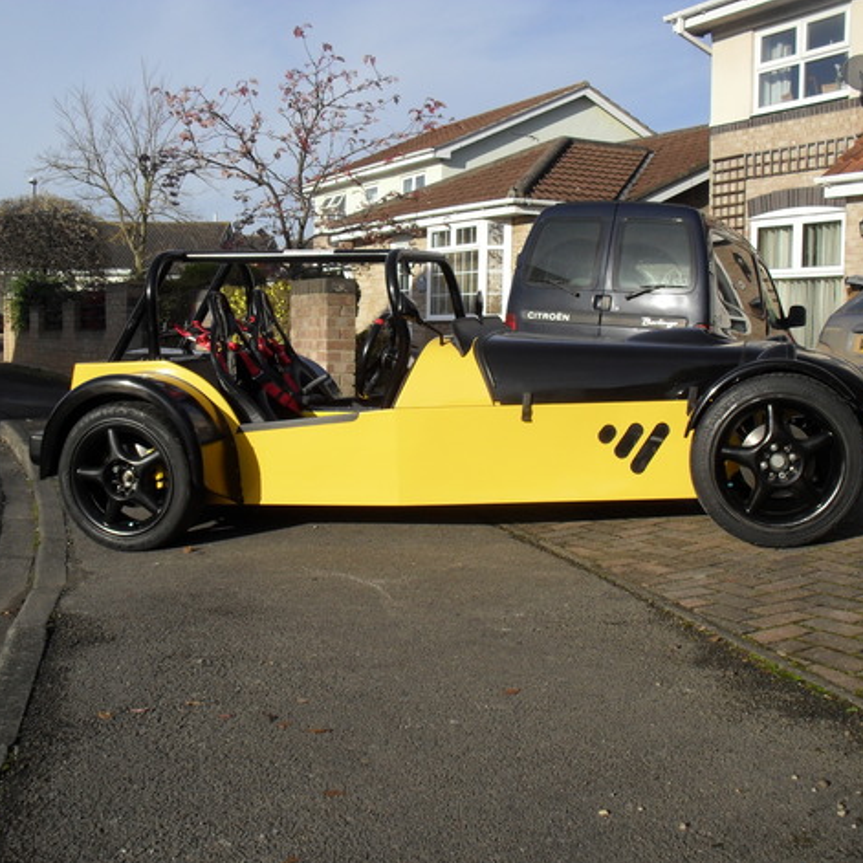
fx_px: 1185
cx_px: 449
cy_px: 436
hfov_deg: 40.0
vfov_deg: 40.0
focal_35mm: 42
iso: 100
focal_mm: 6.3
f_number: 8.4
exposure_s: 1/180
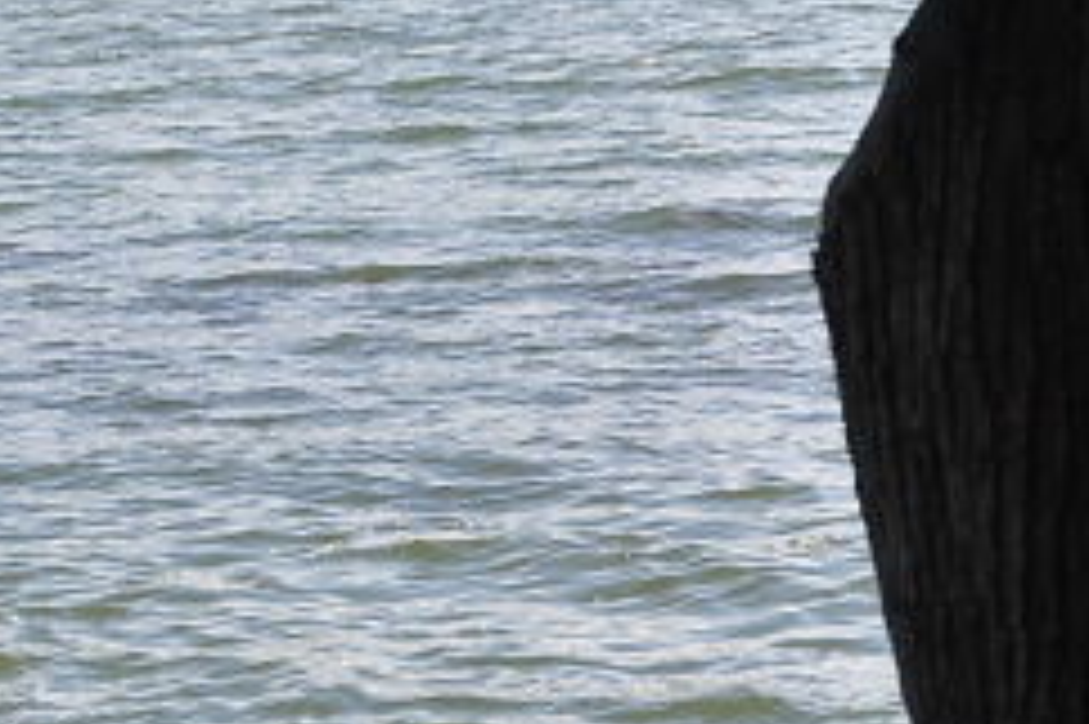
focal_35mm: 238
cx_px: -459
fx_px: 7208
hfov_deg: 8.5
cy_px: 499
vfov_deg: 5.8
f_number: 10
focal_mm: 55
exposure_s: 1/250
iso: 320
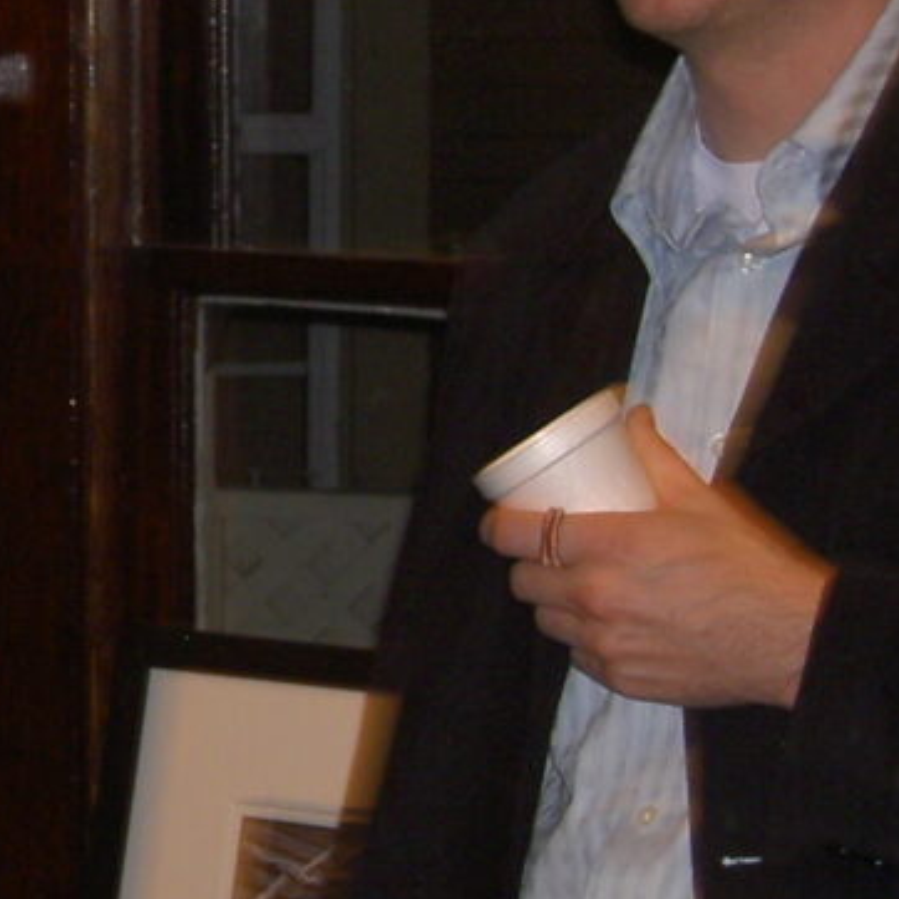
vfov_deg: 9.3
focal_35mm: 188
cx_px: -199
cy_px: 320
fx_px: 5524
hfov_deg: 9.2
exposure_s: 1/8
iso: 100
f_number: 3.3
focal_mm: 11.3
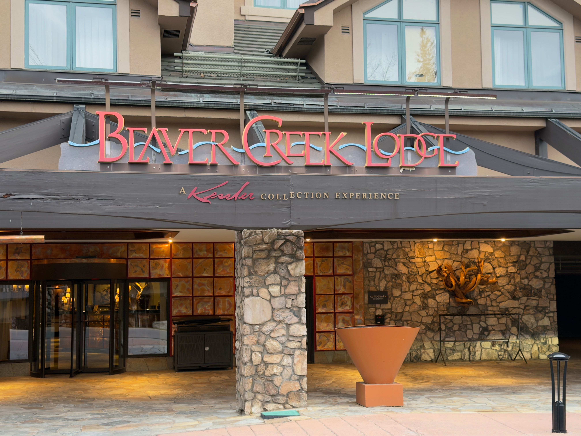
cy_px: 218
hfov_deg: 39.7
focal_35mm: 48
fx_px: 806
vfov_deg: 30.3
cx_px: 290
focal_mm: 6.76
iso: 125
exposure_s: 1/60
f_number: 1.78
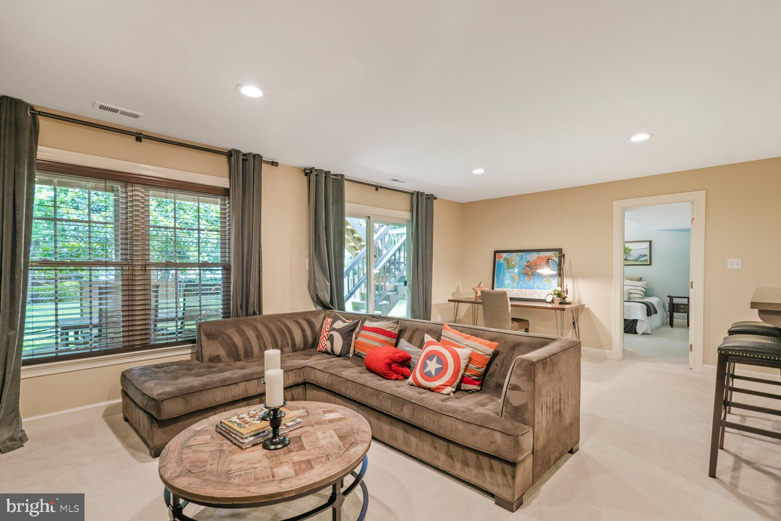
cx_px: 390
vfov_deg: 70.4
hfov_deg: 93.3
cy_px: 260
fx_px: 369
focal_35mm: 17
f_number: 8
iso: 200
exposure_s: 1/4
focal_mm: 17
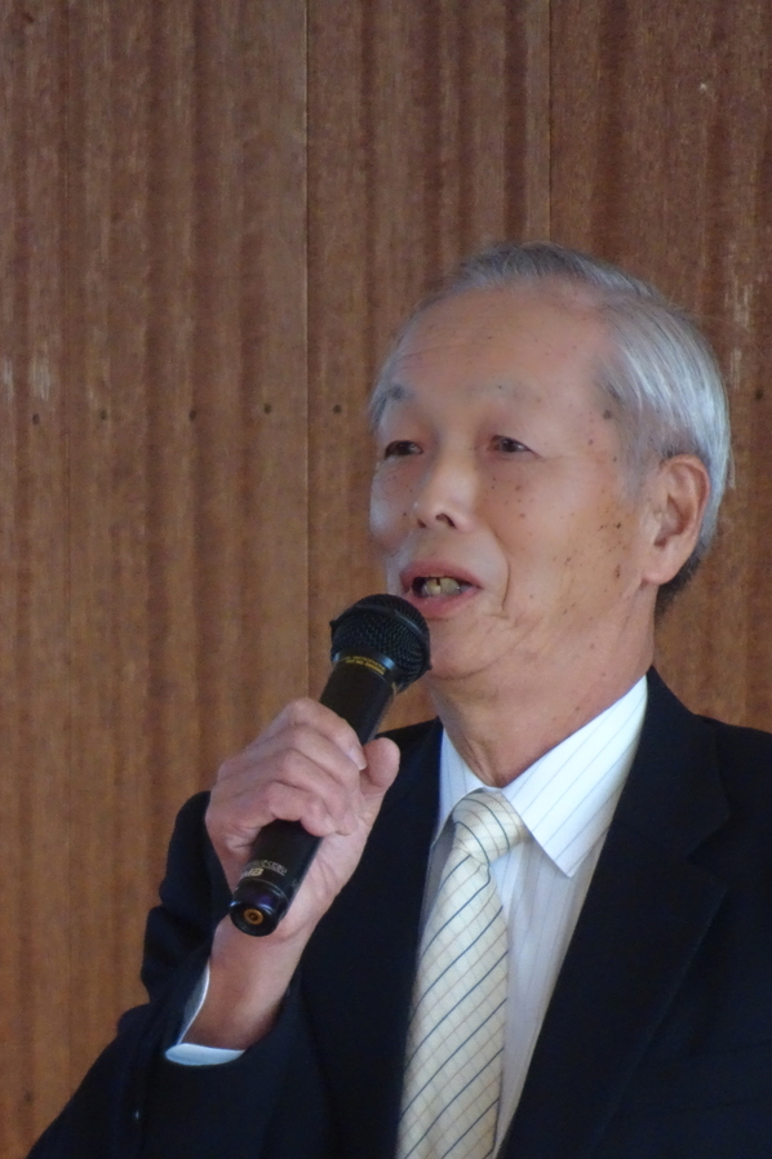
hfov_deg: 1.4
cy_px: 580
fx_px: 32221
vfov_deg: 2.1
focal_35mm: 1001
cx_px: 290
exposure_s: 1/160
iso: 800
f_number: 6.4
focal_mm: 123
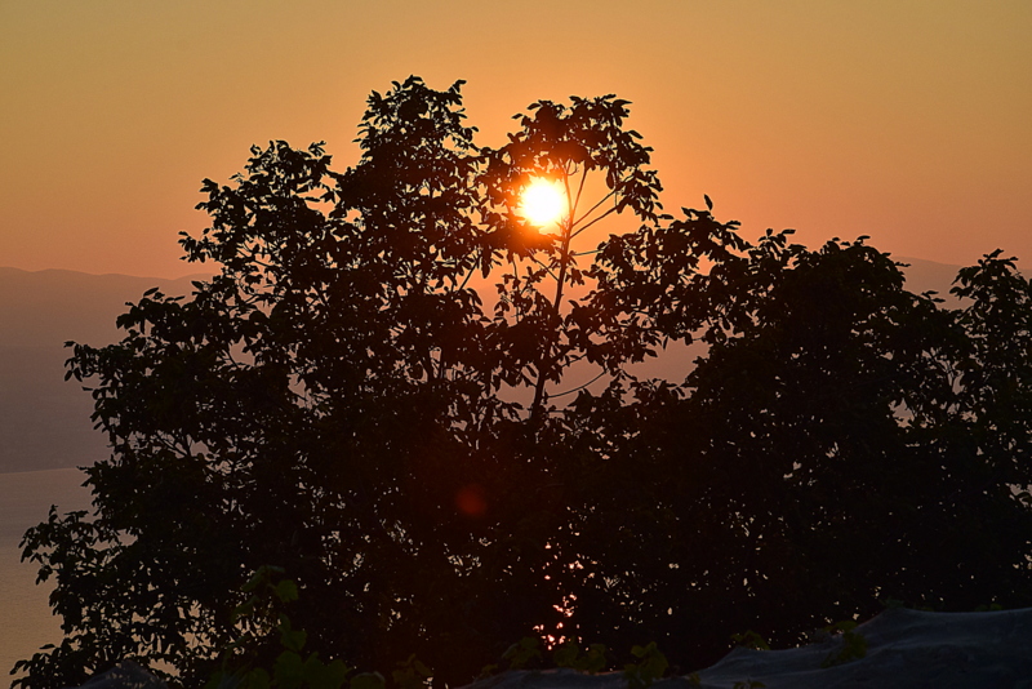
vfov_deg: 10.8
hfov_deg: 16.1
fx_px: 3656
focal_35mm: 128
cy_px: 344
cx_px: 516
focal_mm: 85
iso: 200
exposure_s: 1/500
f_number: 11
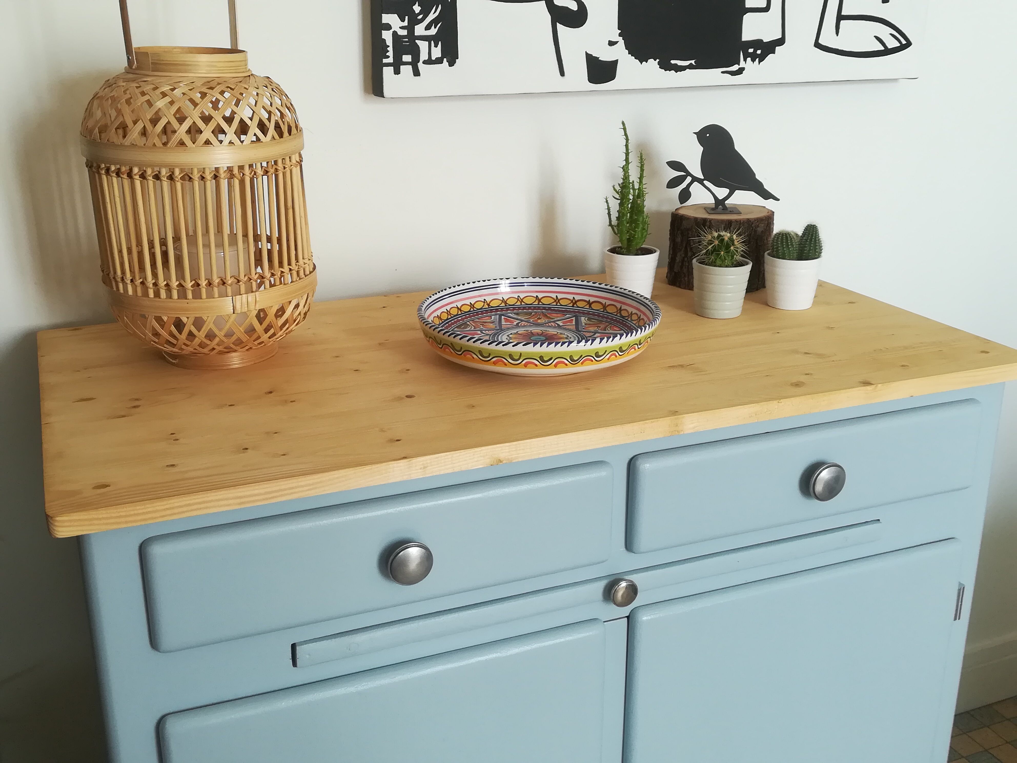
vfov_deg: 39.7
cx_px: 508
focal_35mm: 36
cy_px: 382
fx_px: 1058
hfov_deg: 51.4
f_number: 2.2
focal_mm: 3.83
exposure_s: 1/33.3
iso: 80
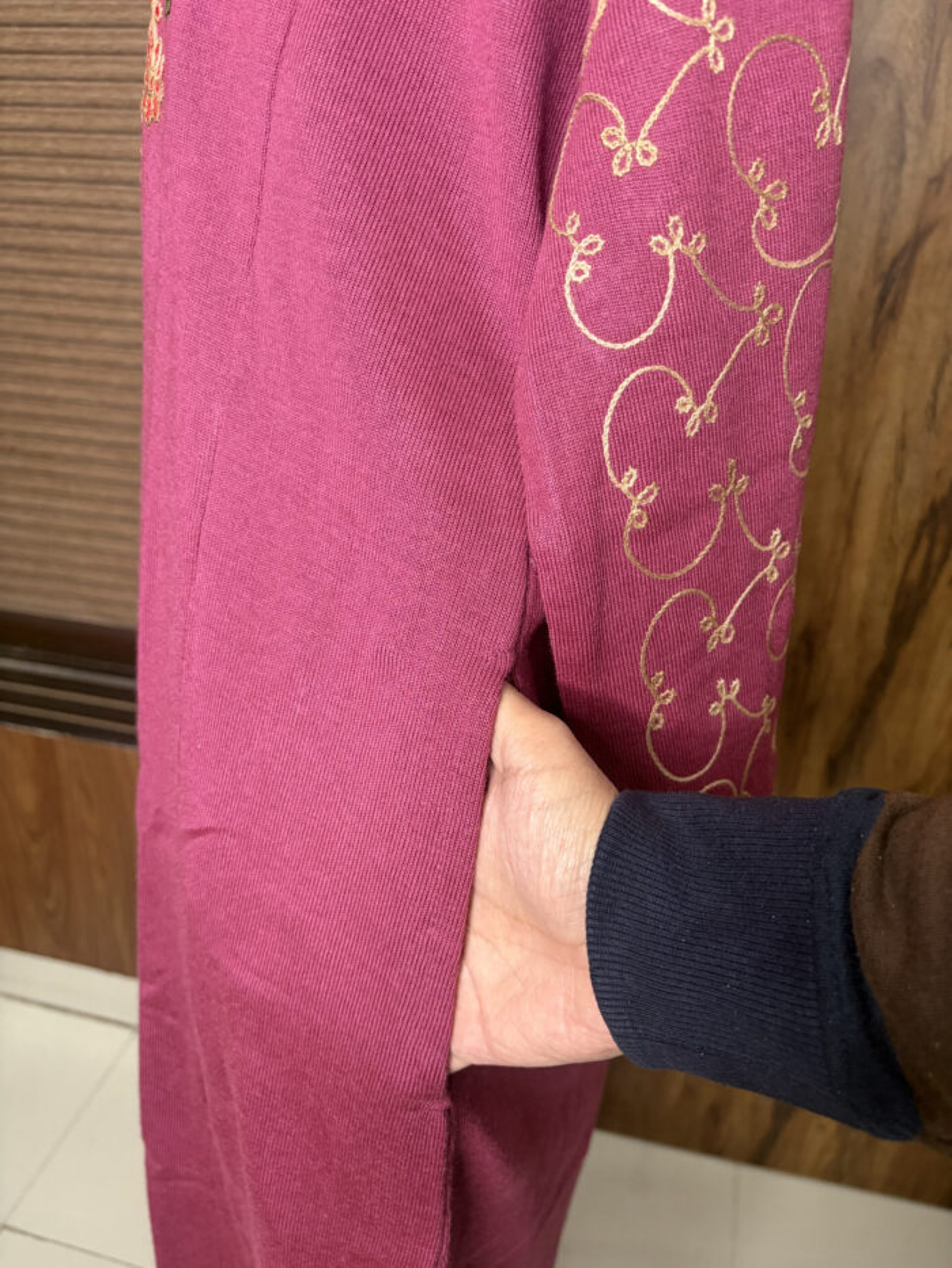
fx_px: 953
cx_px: 476
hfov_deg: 53.1
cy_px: 634
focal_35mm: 26
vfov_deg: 67.3
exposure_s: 1/50
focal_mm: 5.96
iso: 200
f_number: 1.6
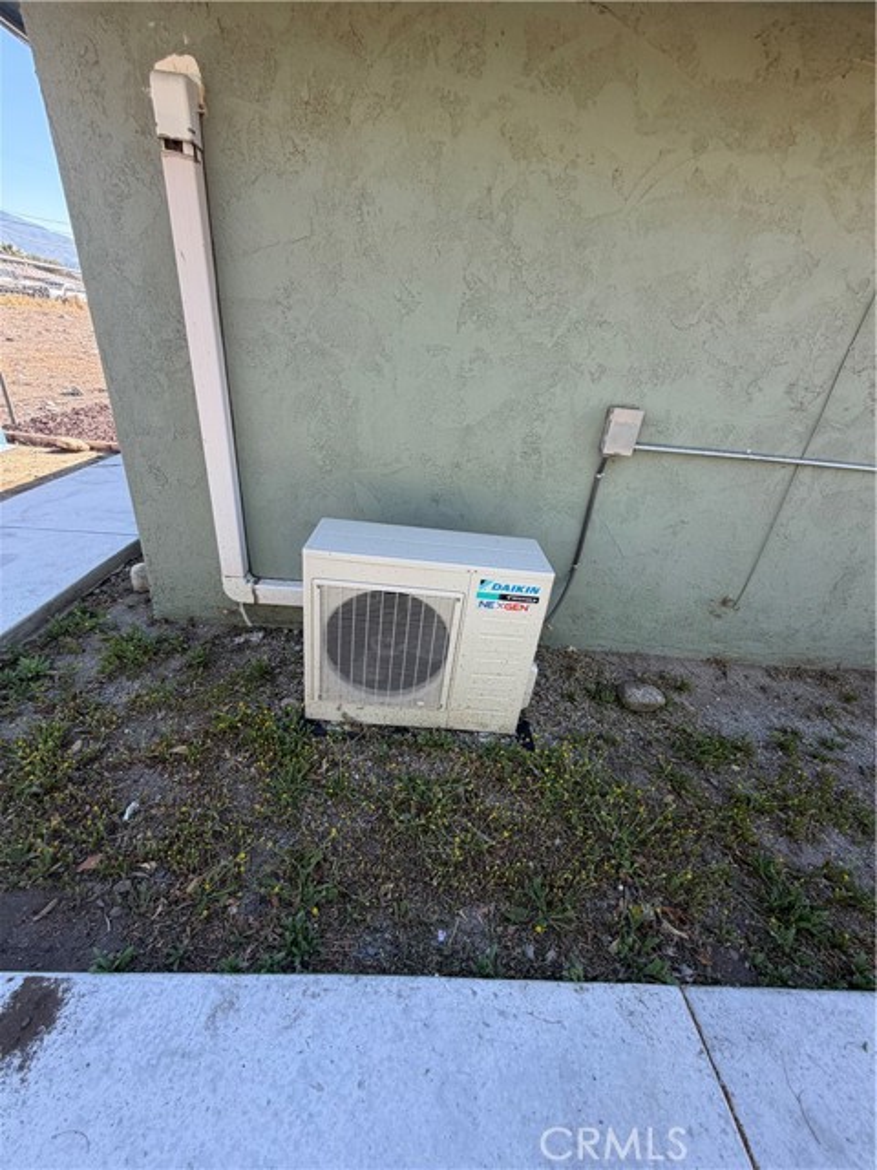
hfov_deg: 85.7
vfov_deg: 102.1
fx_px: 473
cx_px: 438
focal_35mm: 14
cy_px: 585
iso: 40
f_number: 2.2
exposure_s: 1/159
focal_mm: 2.22
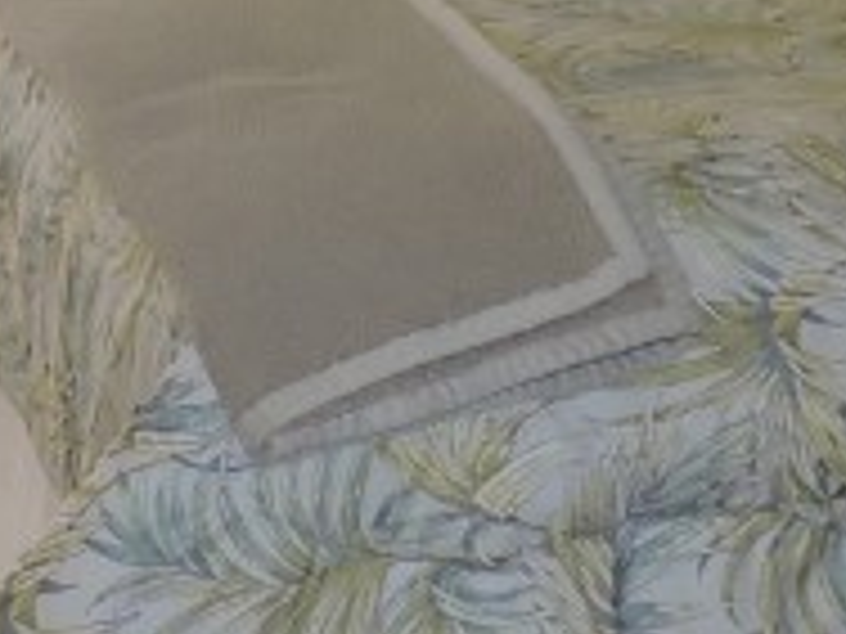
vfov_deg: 10.9
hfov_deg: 15.0
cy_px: -297
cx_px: 302
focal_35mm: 131
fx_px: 3202
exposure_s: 1/40
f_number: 3
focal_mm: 4.3
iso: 220
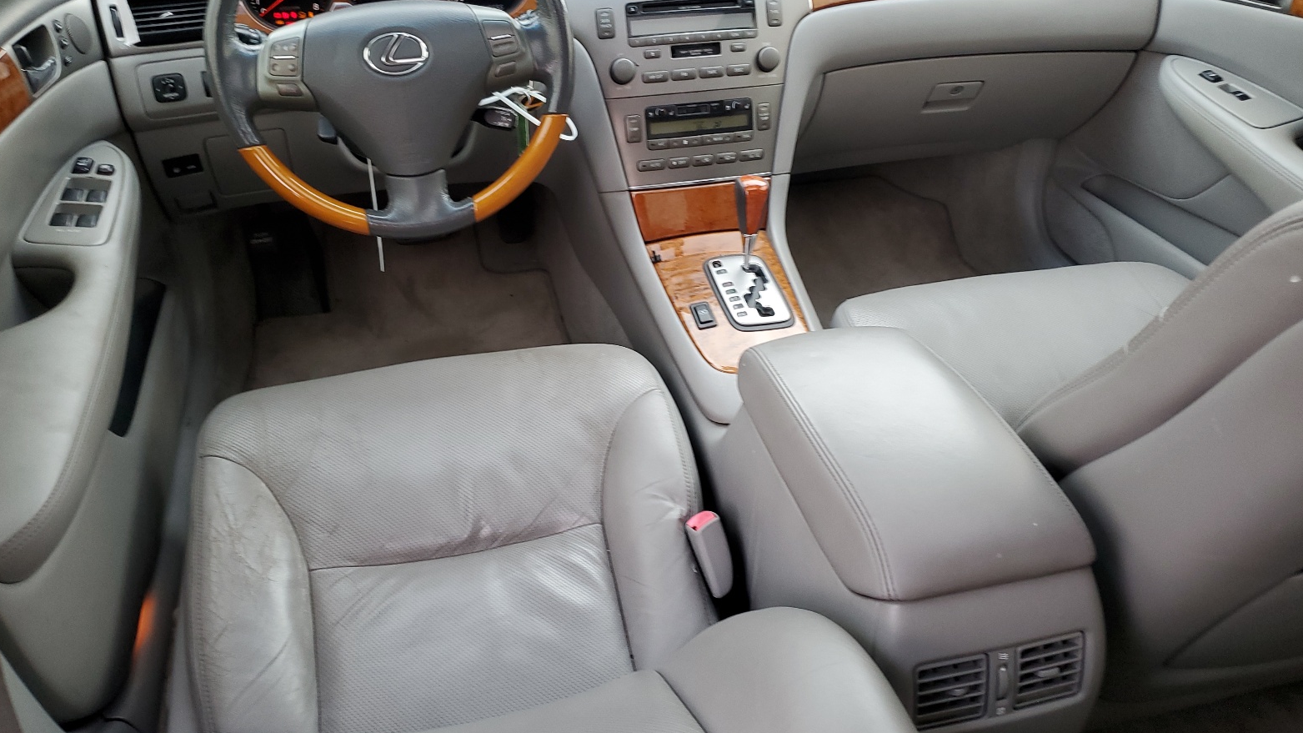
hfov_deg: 66.1
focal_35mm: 29
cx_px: 642
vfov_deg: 40.2
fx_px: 1002
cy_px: 351
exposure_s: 1/60.2
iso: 71
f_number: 1.5
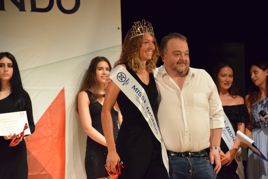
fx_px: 1731
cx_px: 134
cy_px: 90
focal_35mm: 232
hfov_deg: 8.9
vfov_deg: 5.9
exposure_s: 1/125
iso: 6400
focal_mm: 155
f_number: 6
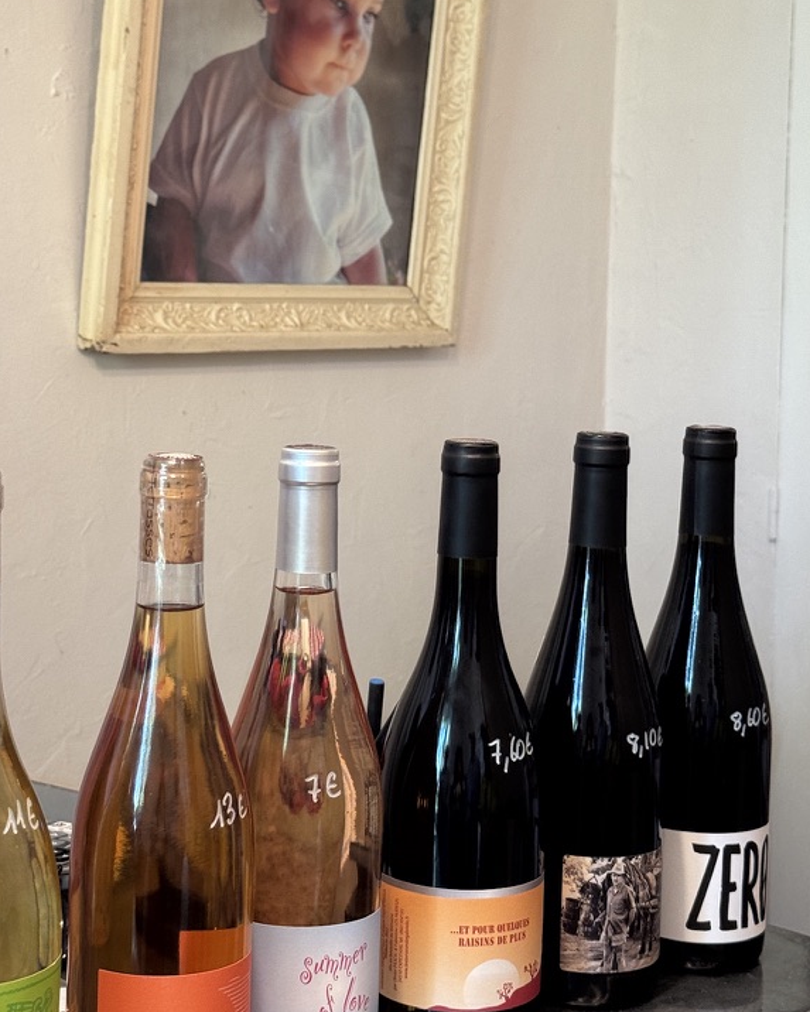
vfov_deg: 28.3
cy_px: 448
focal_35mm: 67
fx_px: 2007
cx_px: 314
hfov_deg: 22.8
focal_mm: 6.76
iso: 200
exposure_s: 1/50
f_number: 1.78
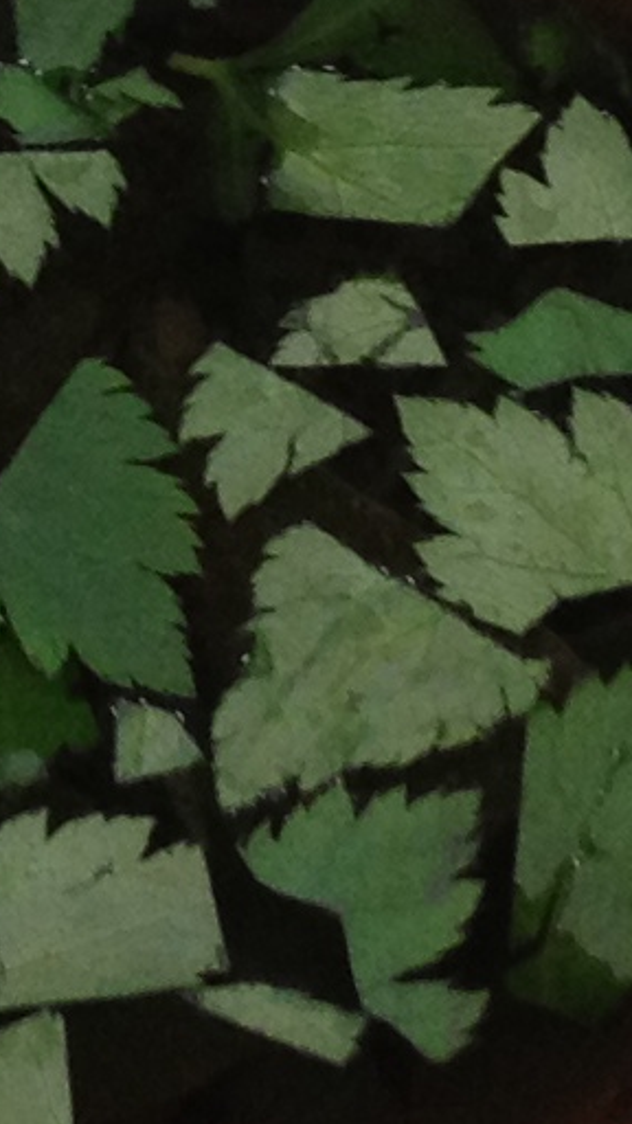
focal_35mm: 243
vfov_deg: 8.8
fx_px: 7240
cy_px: -68
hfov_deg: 5.0
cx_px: -384
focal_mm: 4.28
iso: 80
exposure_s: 1/40
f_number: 2.4
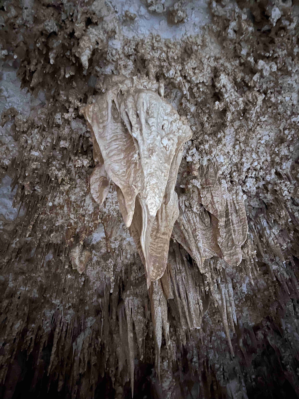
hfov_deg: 53.1
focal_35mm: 26
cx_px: 150
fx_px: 299
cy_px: 200
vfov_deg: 67.3
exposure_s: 1/2
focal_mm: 5.1
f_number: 1.6
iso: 800
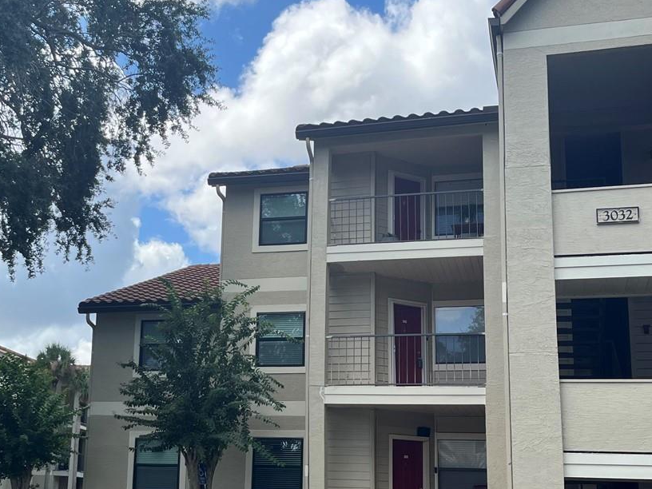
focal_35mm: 51
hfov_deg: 37.3
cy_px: 311
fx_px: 961
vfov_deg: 28.4
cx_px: 260
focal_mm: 5.1
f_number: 1.6
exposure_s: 1/1721
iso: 50
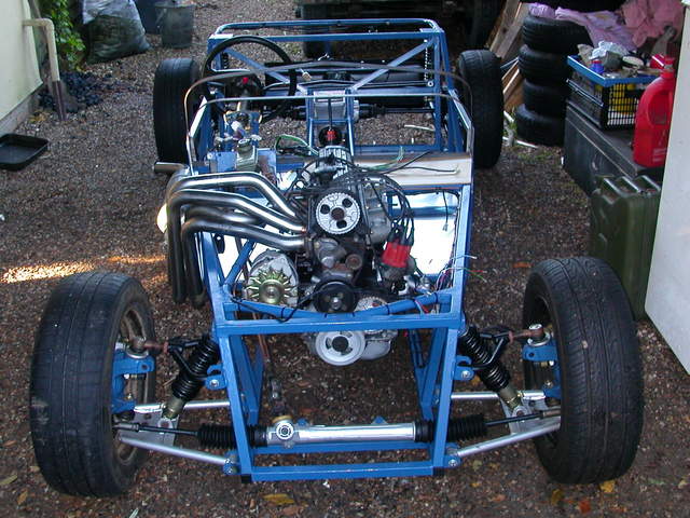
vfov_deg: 33.6
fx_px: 857
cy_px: 259
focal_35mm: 43
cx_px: 345
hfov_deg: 43.9
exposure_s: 1/30
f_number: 2.9
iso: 148
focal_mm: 6.6
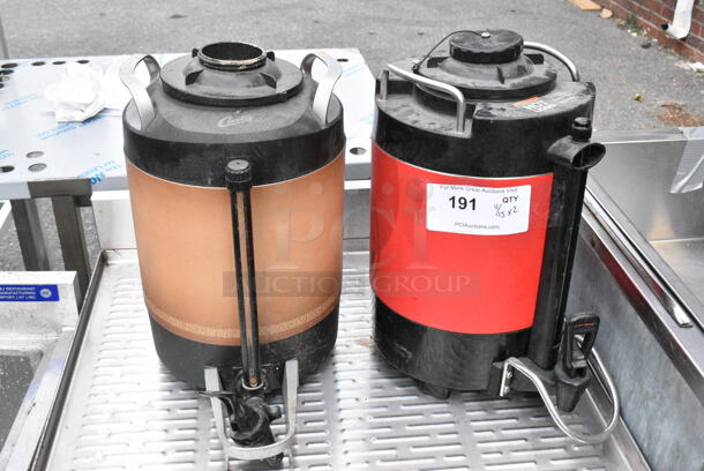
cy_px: 236
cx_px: 352
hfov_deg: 49.5
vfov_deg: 34.3
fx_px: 763
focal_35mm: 39
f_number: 13
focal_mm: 26
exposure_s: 1/640
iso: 6400
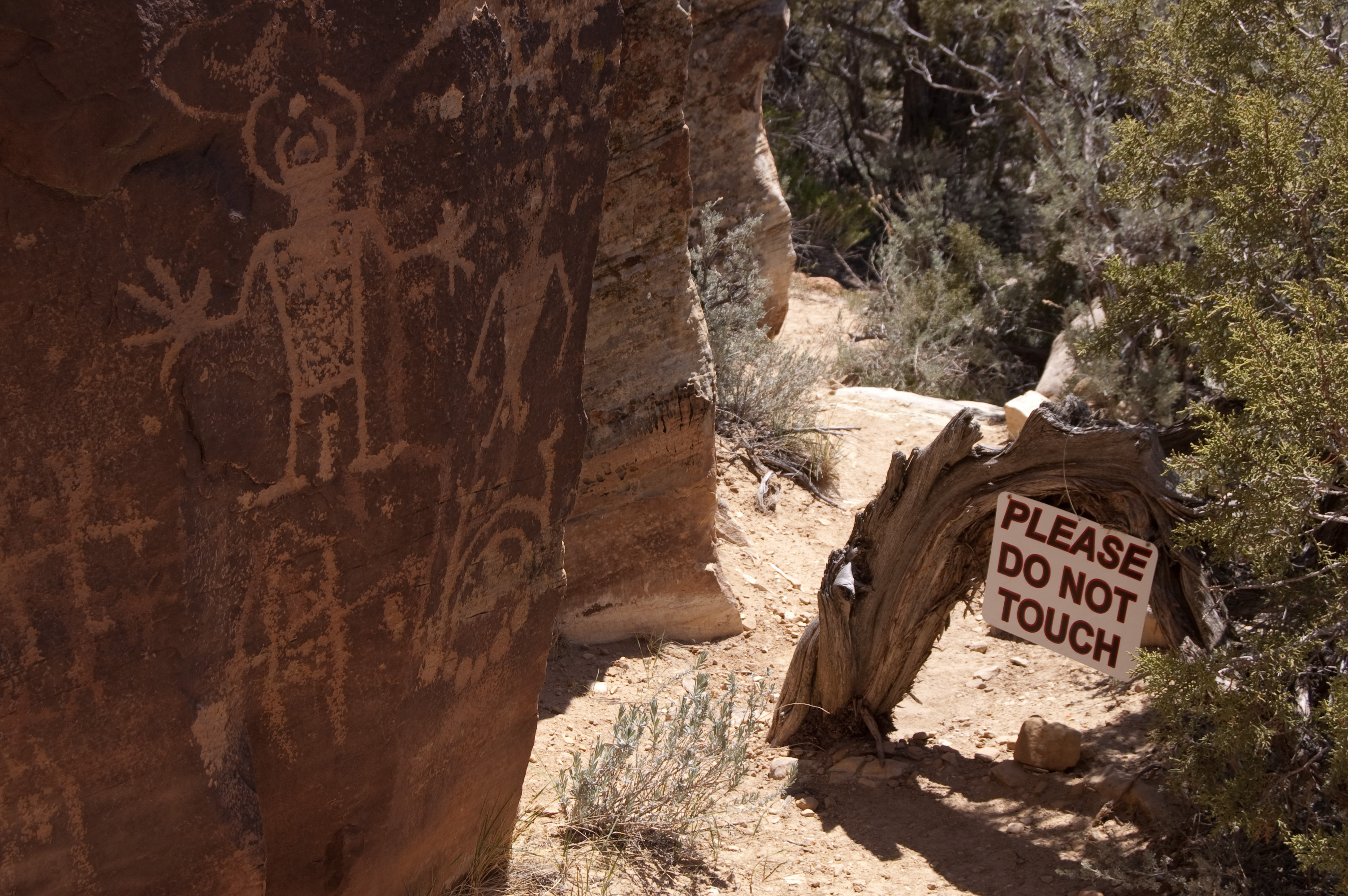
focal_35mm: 69
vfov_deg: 19.7
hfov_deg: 29.3
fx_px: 2581
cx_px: 674
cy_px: 448
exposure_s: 1/320
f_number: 9
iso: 200
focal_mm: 46
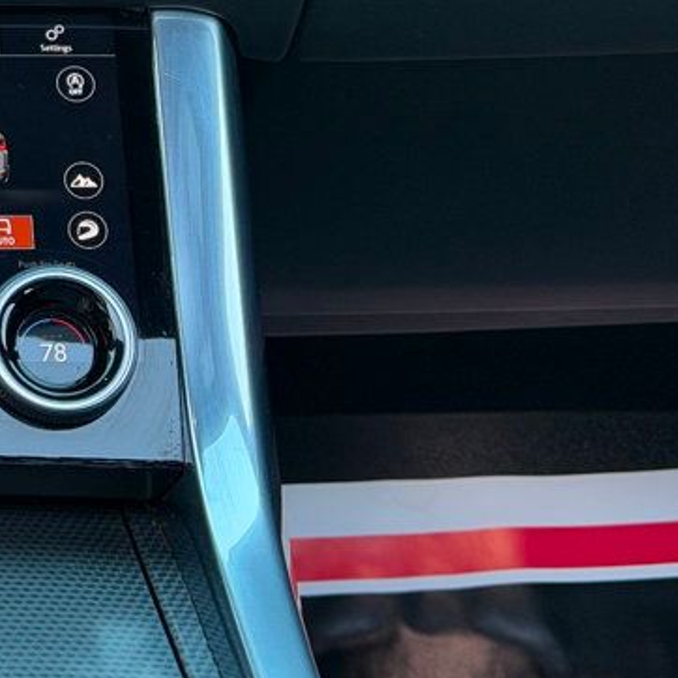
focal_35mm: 120
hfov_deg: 13.9
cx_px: -225
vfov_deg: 14.3
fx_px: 2659
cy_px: -4
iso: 100
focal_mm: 6.76
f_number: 1.78
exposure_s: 1/65
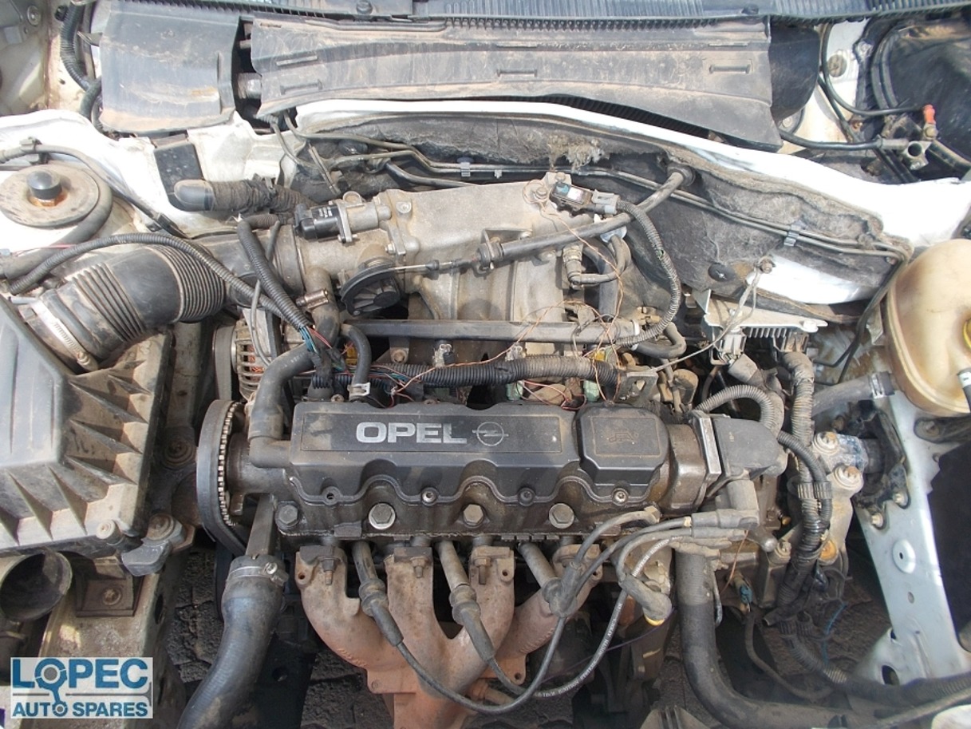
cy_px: 364
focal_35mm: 26
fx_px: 729
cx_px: 486
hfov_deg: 67.3
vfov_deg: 53.1
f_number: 3.2
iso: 80
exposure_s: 1/125
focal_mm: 4.6
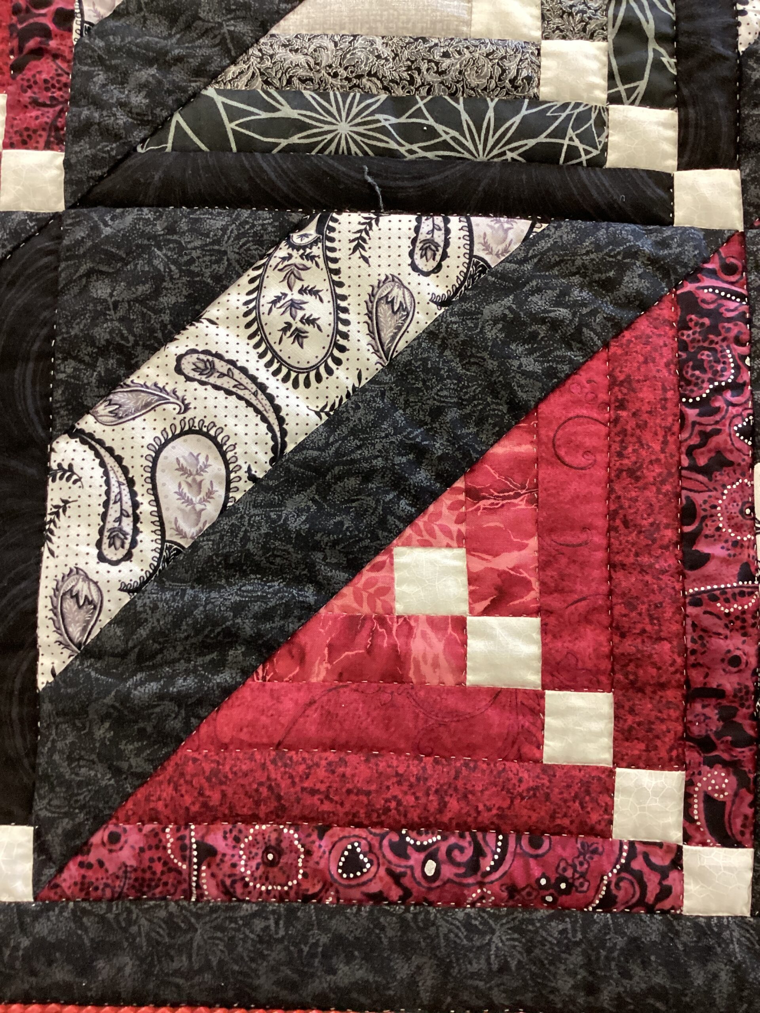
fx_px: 907
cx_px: 380
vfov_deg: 58.4
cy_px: 506
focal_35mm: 31
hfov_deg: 45.4
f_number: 2.4
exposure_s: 1/50
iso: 320
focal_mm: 3.3
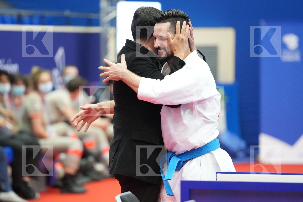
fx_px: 2525
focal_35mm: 300
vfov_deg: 4.6
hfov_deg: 6.9
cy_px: 101
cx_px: 152
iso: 3200
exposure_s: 1/500
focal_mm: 200
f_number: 2.8
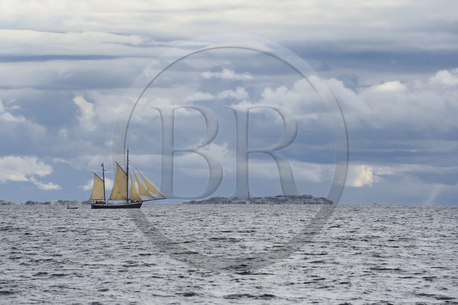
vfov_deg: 6.9
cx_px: 229
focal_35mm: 200
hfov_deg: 10.3
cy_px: 152
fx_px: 2544
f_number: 8
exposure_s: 1/1250
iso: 200
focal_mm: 200
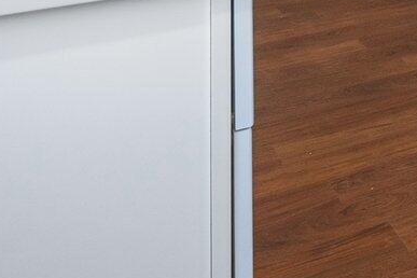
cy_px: -256
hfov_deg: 20.6
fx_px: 857
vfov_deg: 15.3
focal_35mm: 74
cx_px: 718
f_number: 8
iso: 800
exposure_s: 1/80
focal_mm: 14
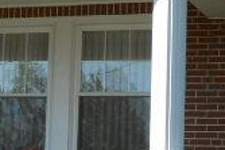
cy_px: 70
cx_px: 5
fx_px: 1118
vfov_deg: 7.7
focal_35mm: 179
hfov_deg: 11.4
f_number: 2.7
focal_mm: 5
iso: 80
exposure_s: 1/640
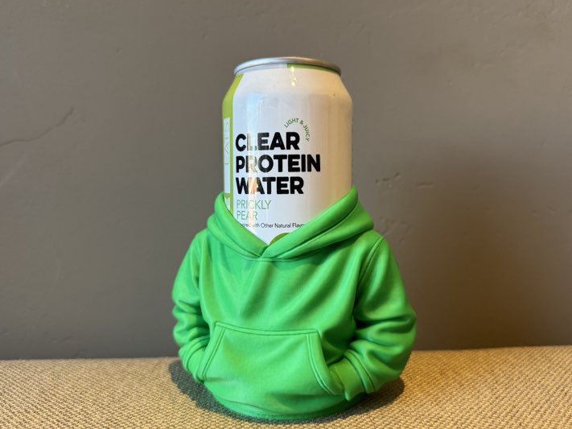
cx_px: 290
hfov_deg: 65.3
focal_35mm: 27
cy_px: 212
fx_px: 446
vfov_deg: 51.3
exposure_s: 1/120
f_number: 1.78
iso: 200
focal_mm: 6.76
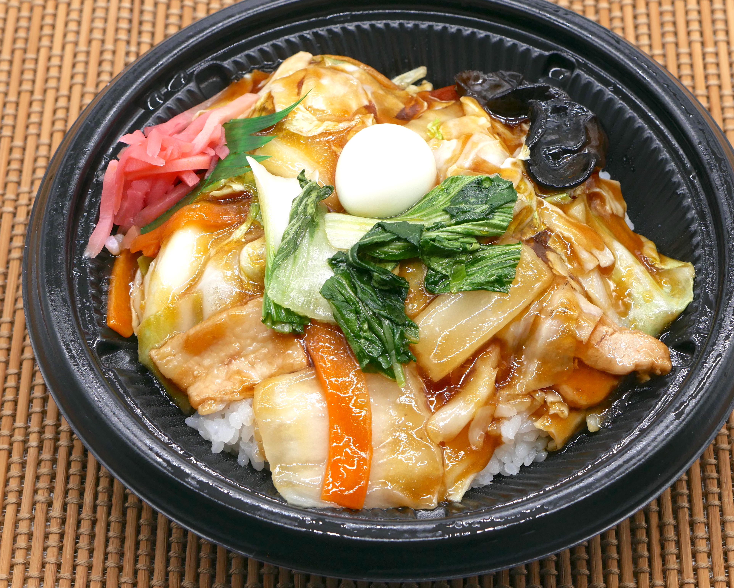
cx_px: 383
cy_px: 280
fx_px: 2281
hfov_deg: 18.3
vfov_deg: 14.7
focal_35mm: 105
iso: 400
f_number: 8
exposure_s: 1/125
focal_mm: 45
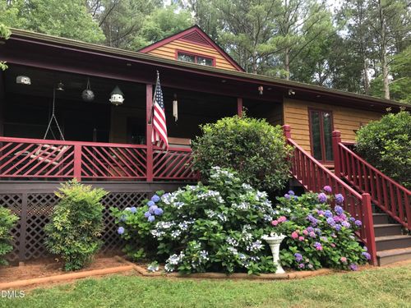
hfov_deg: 63.4
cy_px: 154
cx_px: 206
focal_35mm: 28
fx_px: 332
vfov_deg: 49.7
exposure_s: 1/332
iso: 20
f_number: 1.8
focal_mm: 3.99
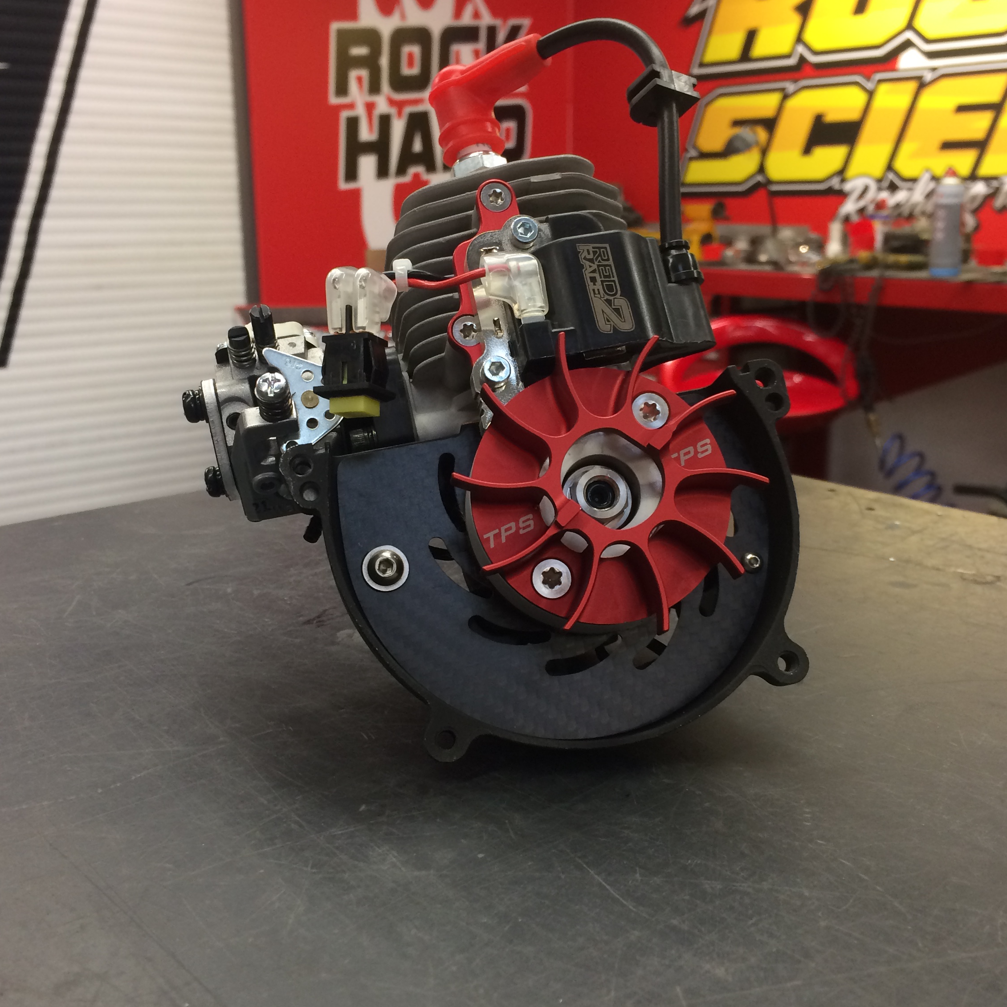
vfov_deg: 44.9
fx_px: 1218
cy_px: 508
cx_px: 511
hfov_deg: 44.9
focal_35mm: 37
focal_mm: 4.15
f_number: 2.2
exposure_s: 1/33
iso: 125
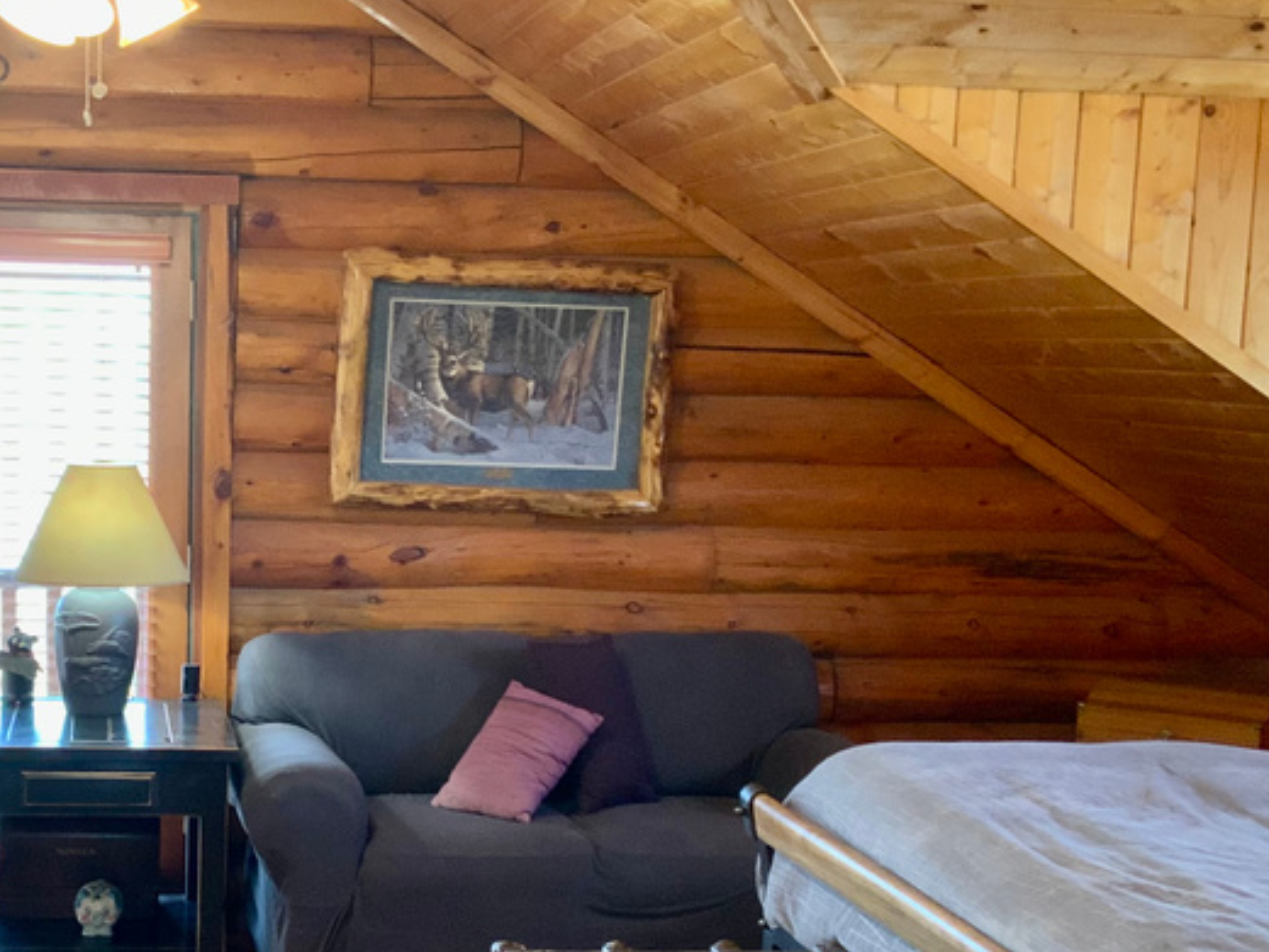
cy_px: 691
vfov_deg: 25.4
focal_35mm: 57
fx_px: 2090
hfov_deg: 33.2
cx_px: 339
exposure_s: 1/60
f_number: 1.8
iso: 160
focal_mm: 3
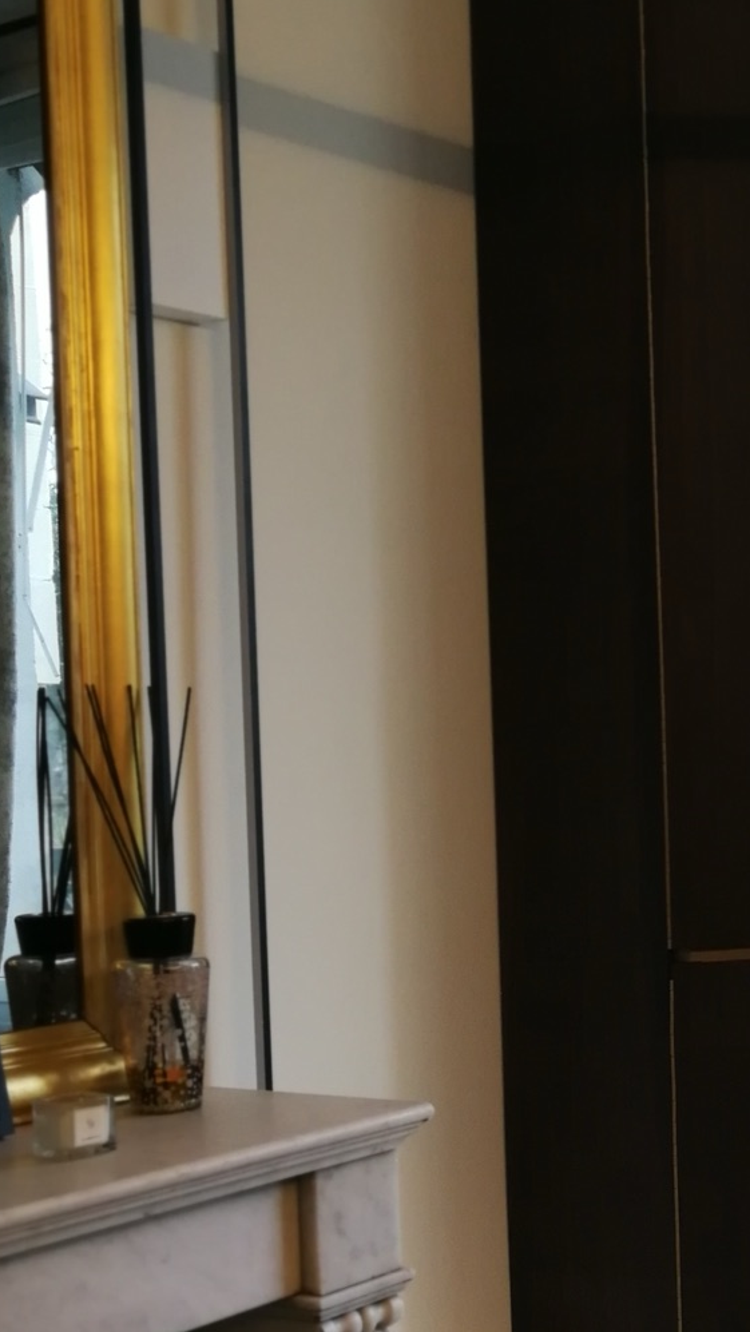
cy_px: 776
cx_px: 898
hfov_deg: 19.2
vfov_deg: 35.4
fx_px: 2085
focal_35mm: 59
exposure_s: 1/33.3
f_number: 4
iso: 160
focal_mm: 3.95
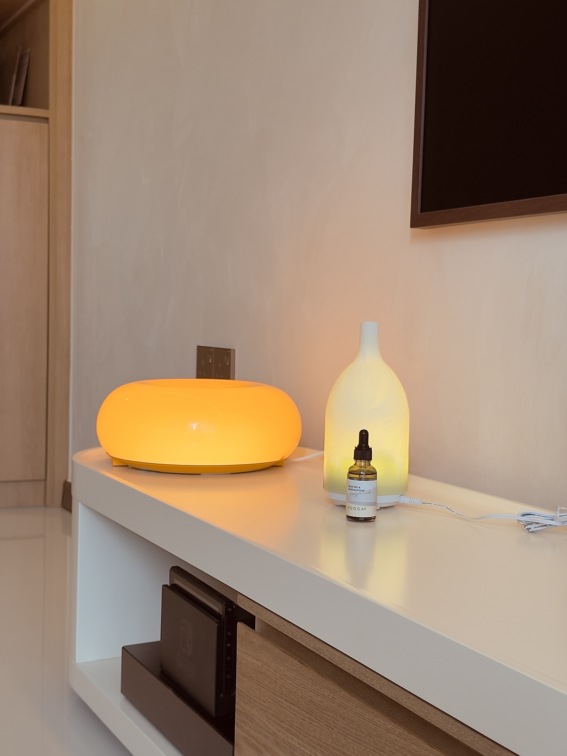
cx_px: 284
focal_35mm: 48
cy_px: 378
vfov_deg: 39.7
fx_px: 1048
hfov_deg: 30.3
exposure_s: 1/104
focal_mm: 6.76
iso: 100
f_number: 1.78
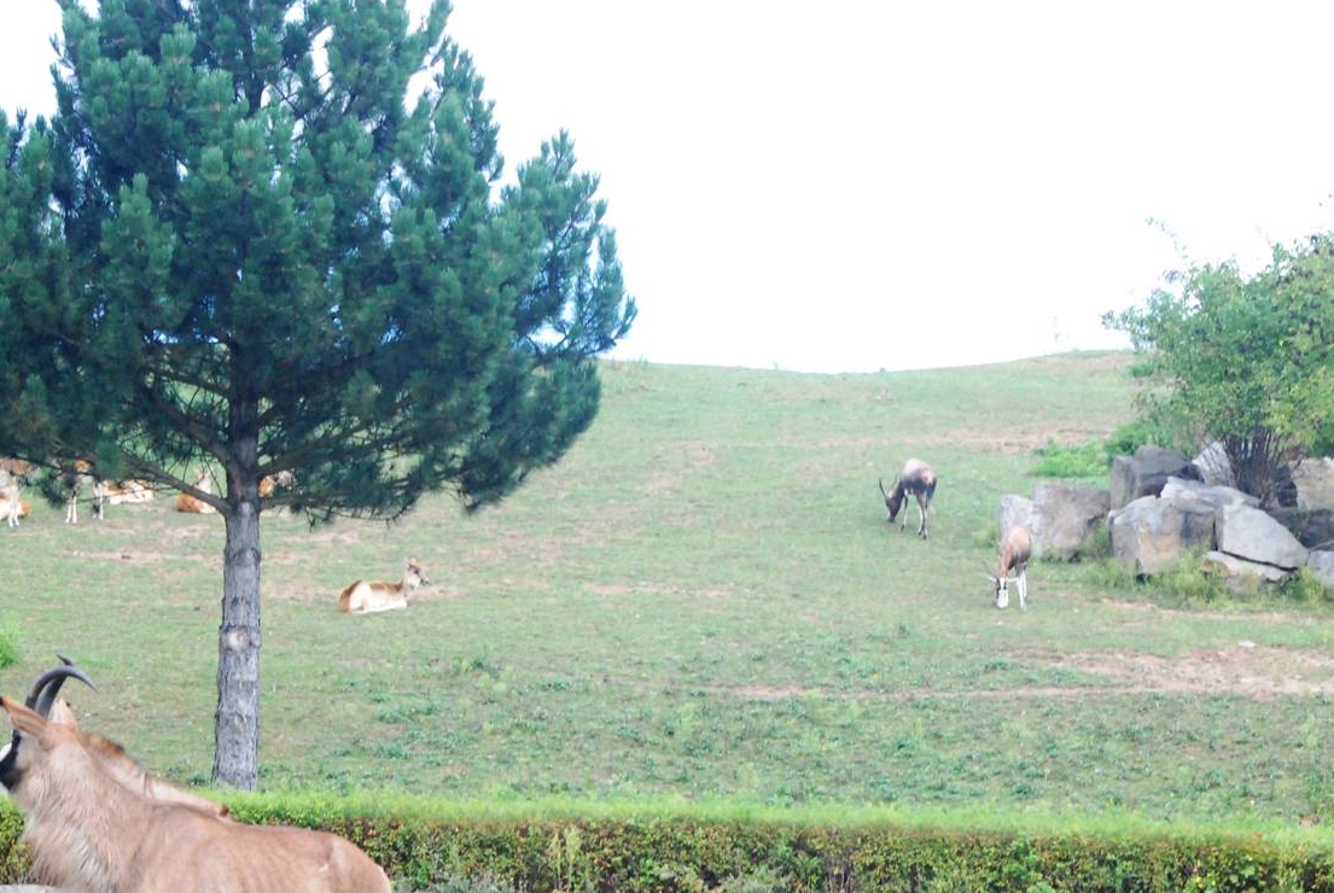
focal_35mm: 152
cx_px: 864
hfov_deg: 13.5
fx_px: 5640
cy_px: 643
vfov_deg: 9.0
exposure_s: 1/160
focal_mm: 70
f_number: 13
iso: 1000
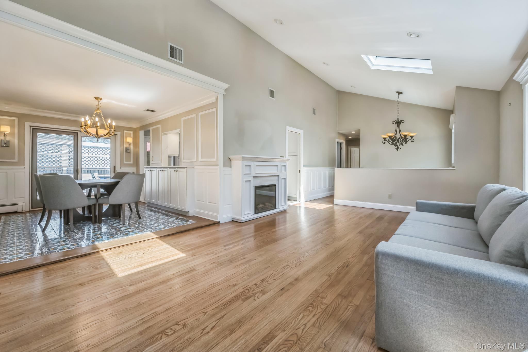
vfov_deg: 81.2
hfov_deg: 104.3
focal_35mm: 14
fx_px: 205
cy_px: 176
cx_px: 264
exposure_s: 1/250
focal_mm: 14
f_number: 8
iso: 400
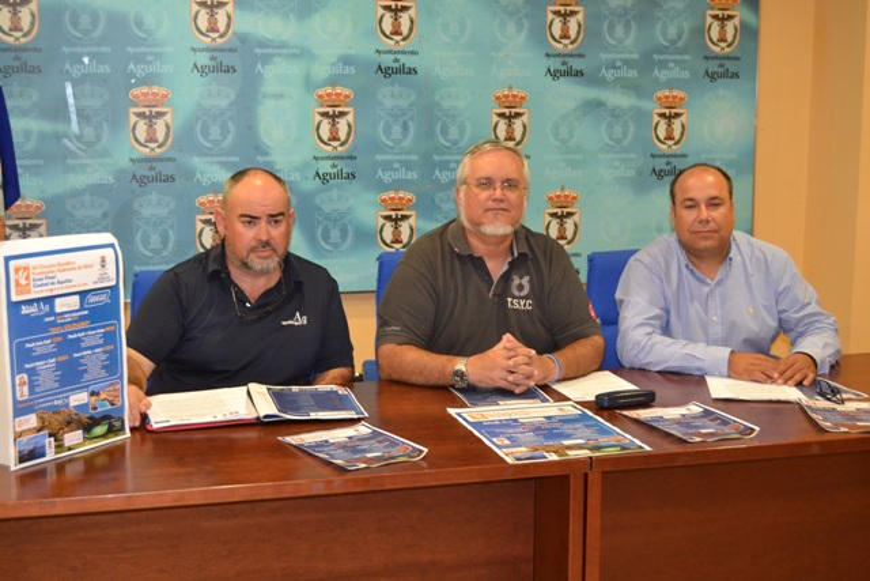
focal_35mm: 51
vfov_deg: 26.5
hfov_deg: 38.9
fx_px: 1233
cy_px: 290
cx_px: 435
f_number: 4.5
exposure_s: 1/60
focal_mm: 34
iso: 2200
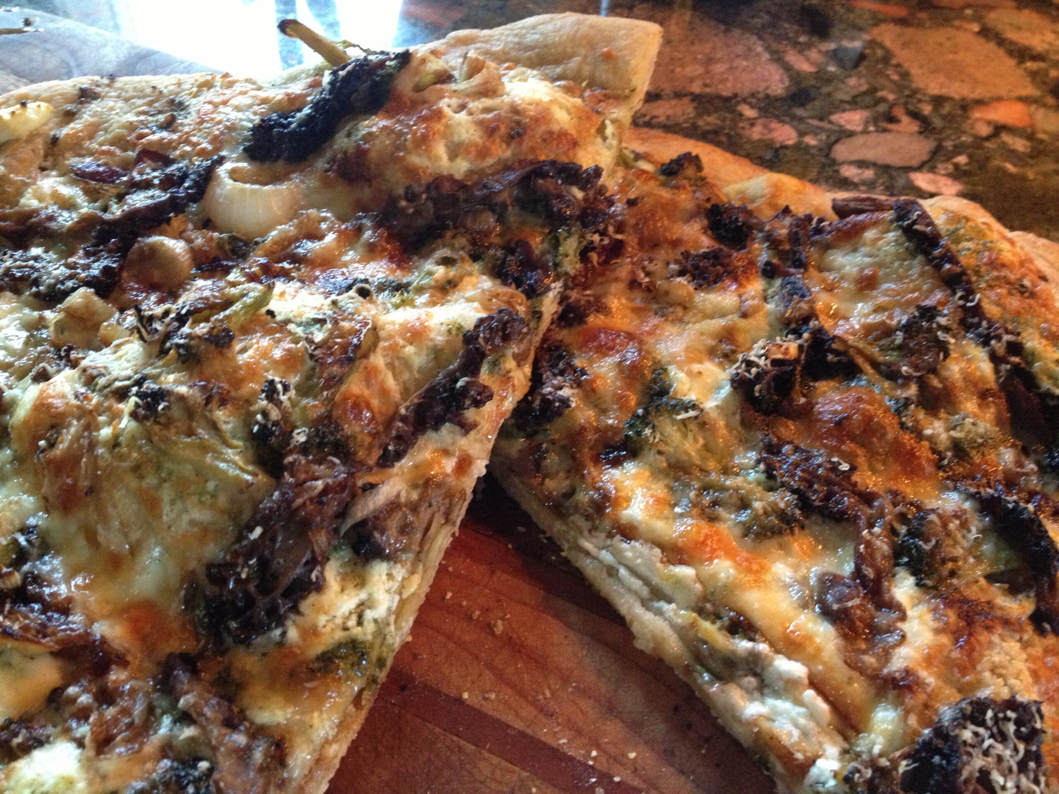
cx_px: 530
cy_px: 397
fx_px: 1071
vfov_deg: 40.7
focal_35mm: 35
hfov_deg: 52.6
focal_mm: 4.28
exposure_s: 1/20
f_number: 2.4
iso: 320
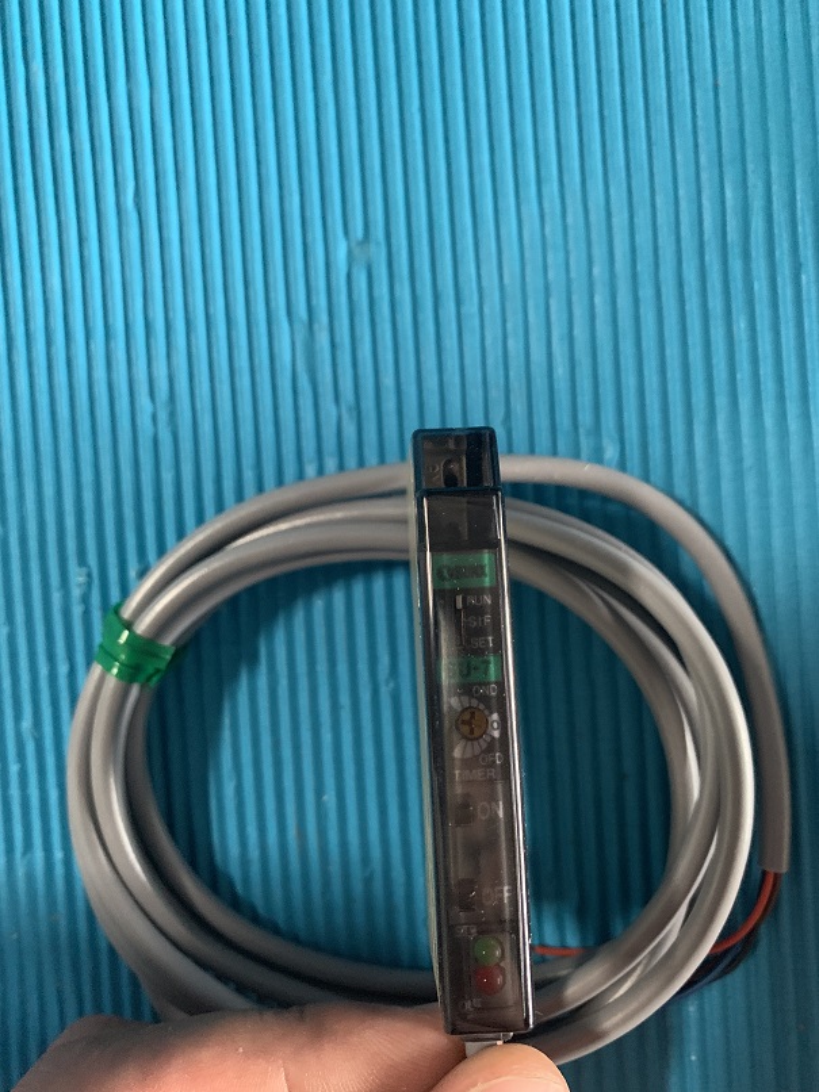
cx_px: 410
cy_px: 546
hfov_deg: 53.1
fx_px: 820
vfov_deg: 67.3
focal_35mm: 26
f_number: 1.8
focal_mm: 4.25
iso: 640
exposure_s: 1/30
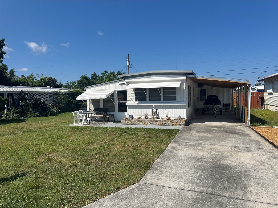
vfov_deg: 56.8
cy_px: 104
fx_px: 193
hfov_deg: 71.6
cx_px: 139
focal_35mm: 24
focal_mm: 6.76
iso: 80
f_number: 1.78
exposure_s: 1/6410
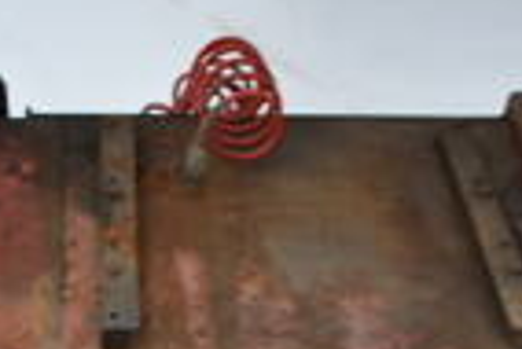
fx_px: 1684
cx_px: 202
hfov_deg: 17.6
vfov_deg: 11.0
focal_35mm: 116
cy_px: 643
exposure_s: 1/30
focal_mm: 18
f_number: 3.5
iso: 900
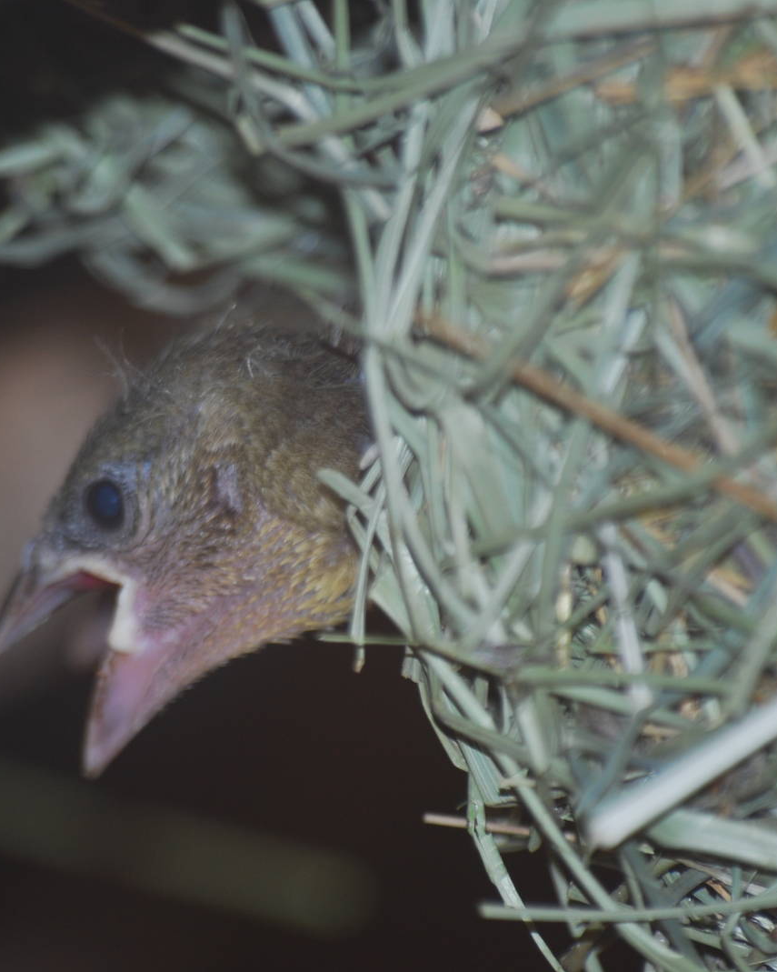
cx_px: 238
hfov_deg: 2.4
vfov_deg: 3.1
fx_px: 18198
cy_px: 486
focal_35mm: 633
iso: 200
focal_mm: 300
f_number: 5.6
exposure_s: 1/60
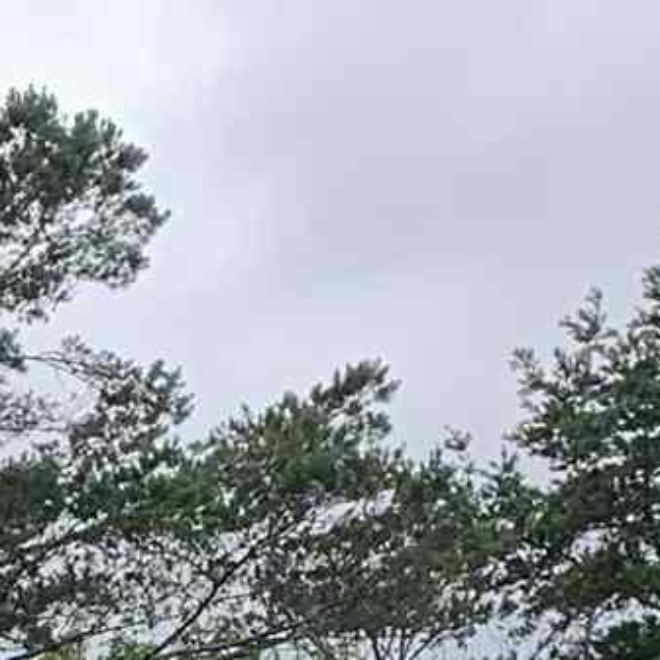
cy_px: 1713
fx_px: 4530
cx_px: -1511
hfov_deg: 7.2
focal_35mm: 210
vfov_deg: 7.6
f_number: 1.8
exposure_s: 1/492
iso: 25
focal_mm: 4.25
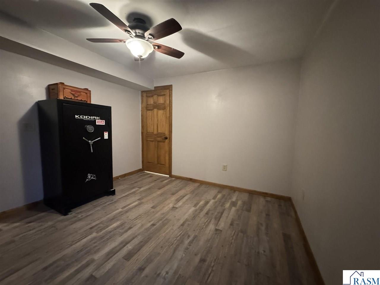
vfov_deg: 85.7
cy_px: 142
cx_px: 190
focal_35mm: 14
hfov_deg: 102.1
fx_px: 154
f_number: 2.2
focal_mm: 2.22
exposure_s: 1/40
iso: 1250
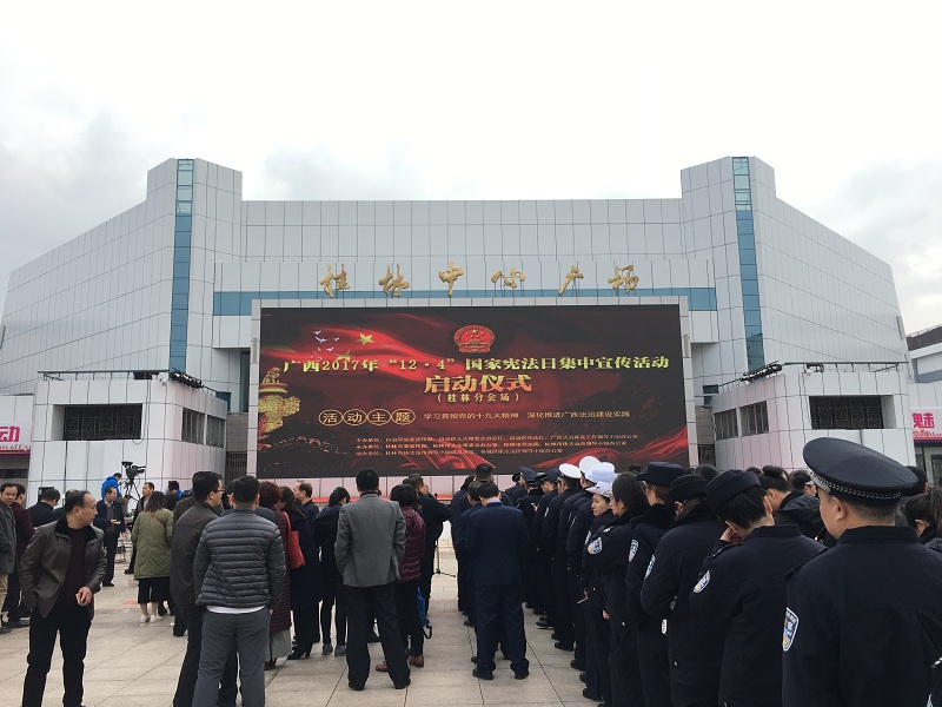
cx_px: 471
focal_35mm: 29
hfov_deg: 61.7
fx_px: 789
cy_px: 354
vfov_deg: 48.2
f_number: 2.2
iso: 25
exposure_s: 1/557
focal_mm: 4.15
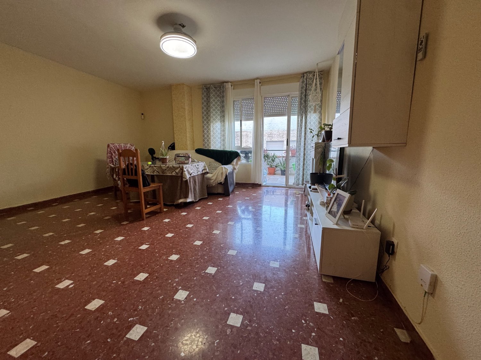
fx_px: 195
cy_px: 180
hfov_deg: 102.1
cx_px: 240
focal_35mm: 14
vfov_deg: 85.7
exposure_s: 1/100
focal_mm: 2.22
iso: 200
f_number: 2.2
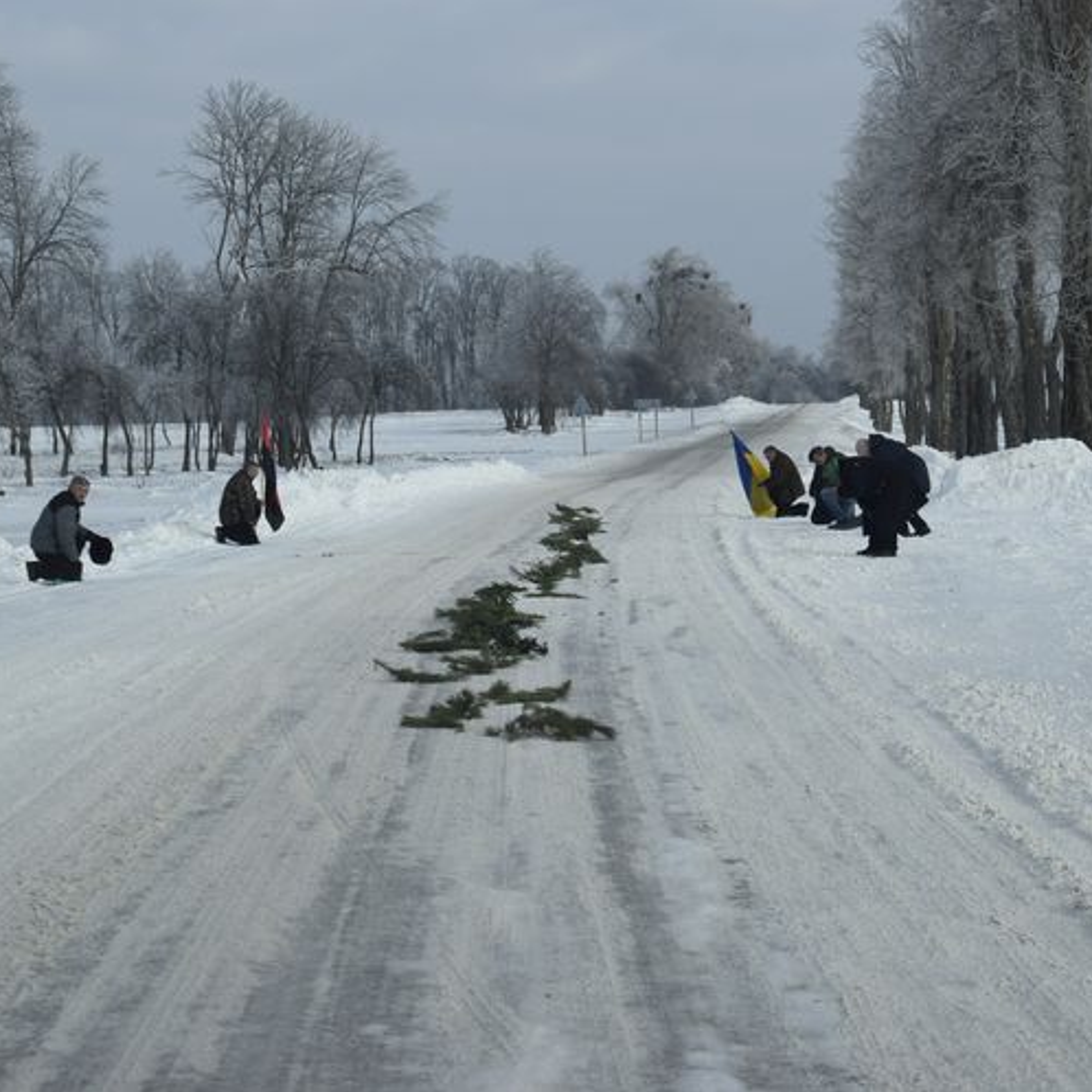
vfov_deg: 16.5
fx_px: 3770
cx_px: 452
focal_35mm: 106
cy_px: 545
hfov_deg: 16.5
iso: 200
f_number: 10
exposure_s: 1/400
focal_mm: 55
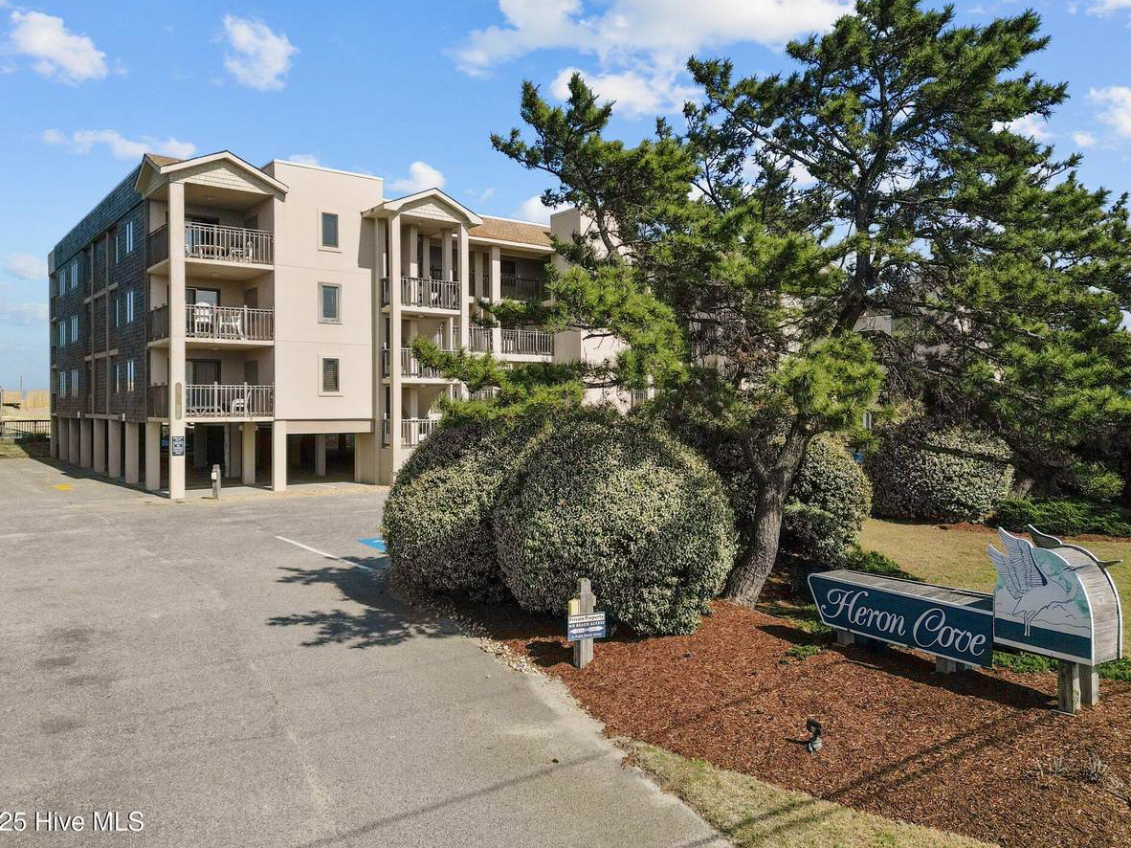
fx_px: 849
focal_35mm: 26
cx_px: 560
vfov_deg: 53.0
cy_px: 404
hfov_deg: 67.3
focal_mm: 6.72
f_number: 1.7
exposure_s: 1/8000
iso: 110
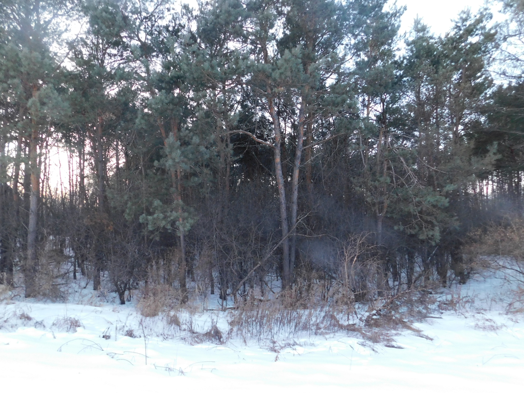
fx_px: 348
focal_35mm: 23
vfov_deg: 58.9
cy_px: 196
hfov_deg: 73.9
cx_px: 262
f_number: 3
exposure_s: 1/30
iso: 250
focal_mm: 4
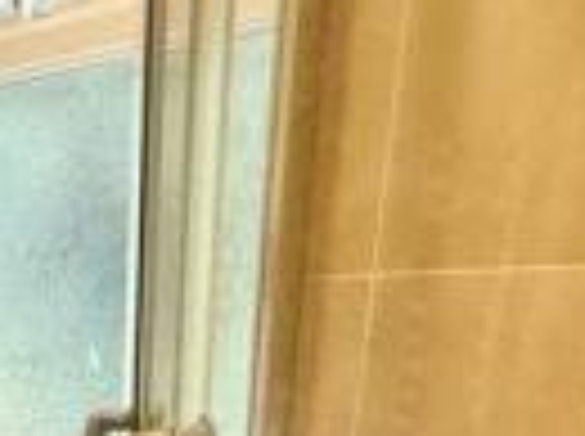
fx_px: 1063
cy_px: 712
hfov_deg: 26.9
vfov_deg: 19.3
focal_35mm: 63
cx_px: -133
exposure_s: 1/61
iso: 320
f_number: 2.2
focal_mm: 2.22
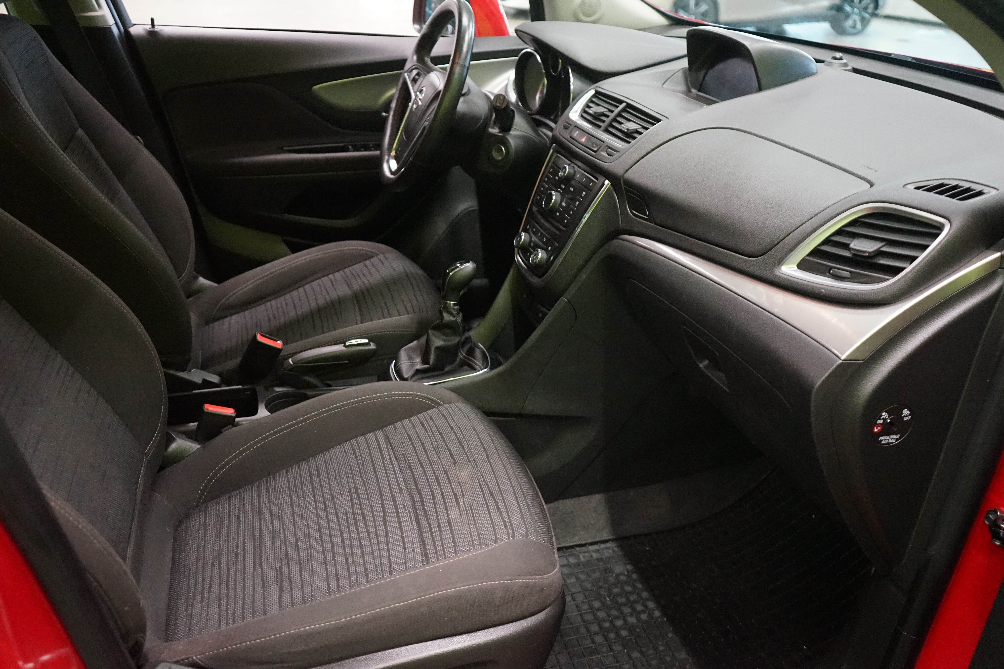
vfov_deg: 45.0
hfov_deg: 63.7
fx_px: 809
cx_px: 502
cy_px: 334
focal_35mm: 29
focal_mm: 29
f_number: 3.5
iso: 6400
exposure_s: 1/160
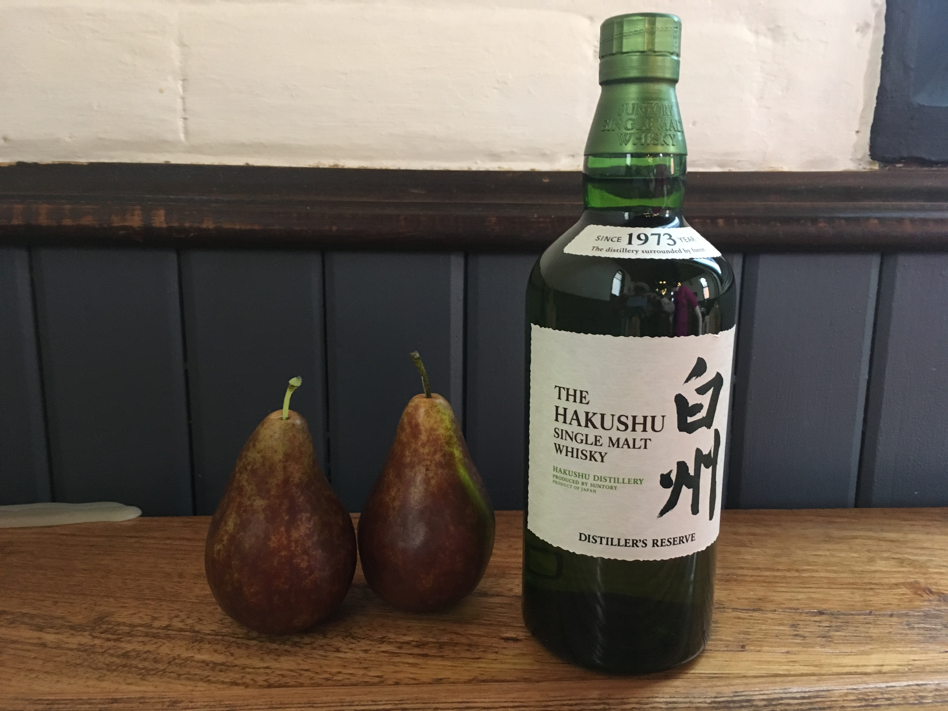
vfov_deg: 48.2
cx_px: 474
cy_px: 356
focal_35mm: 29
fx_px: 794
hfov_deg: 61.7
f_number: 2.2
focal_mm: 4.15
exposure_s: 1/33
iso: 200
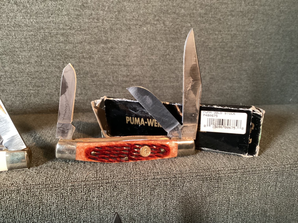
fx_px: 267
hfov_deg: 58.3
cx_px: 149
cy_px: 112
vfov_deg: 45.4
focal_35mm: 31
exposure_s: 1/30
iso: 400
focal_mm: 3.3
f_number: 2.4
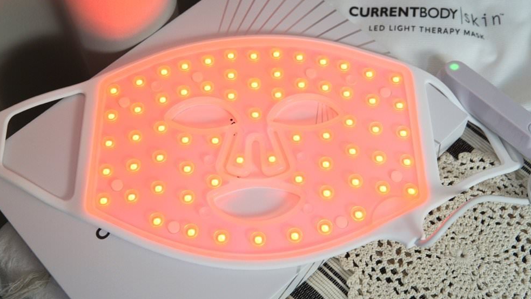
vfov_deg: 24.9
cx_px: 265
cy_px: 127
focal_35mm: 48
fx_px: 676
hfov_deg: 42.9
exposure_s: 1/160
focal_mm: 30
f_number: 4
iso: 250
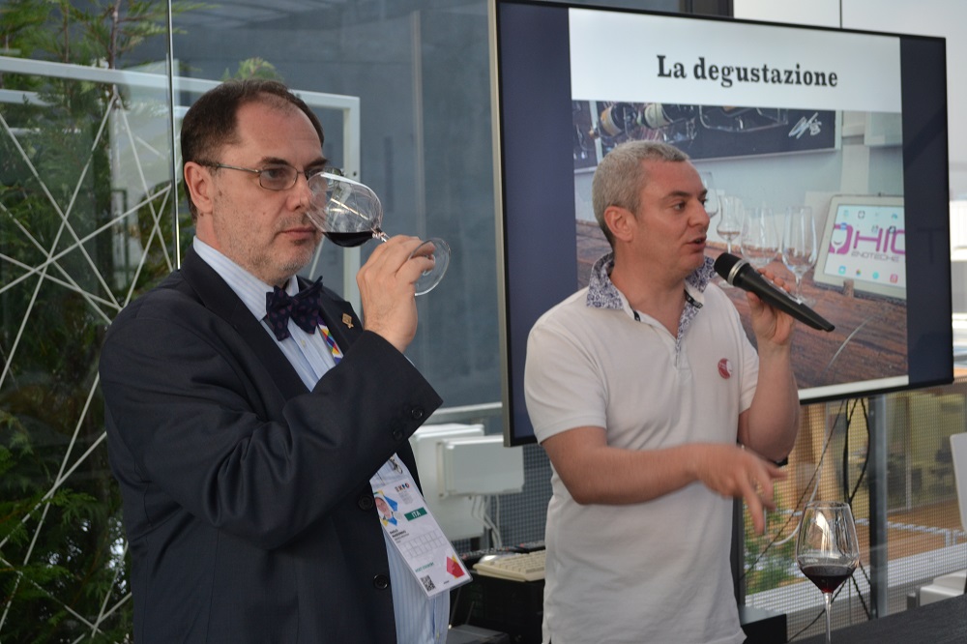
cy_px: 322
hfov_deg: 31.9
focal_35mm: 63
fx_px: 1692
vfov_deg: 21.6
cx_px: 484
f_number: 5.3
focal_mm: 42
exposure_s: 1/25
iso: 400
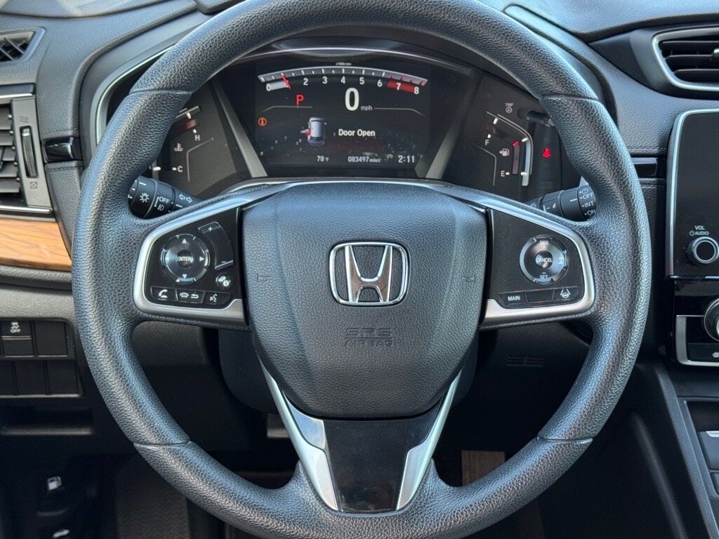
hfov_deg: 39.7
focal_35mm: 48
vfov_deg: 30.3
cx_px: 360
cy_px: 270
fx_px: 997
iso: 100
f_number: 1.78
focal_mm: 6.76
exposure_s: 1/93
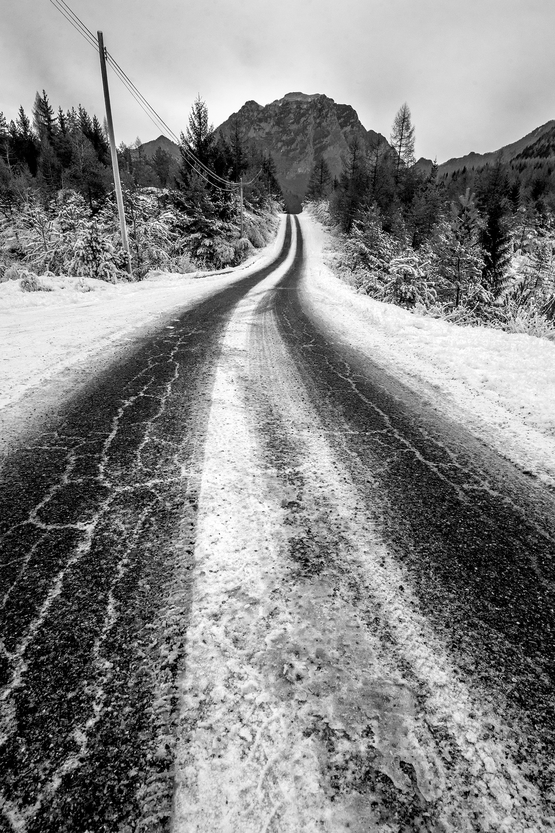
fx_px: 370
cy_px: 416
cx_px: 278
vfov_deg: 96.7
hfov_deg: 73.7
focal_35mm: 16
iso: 500
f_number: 14
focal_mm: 16
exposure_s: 1/320
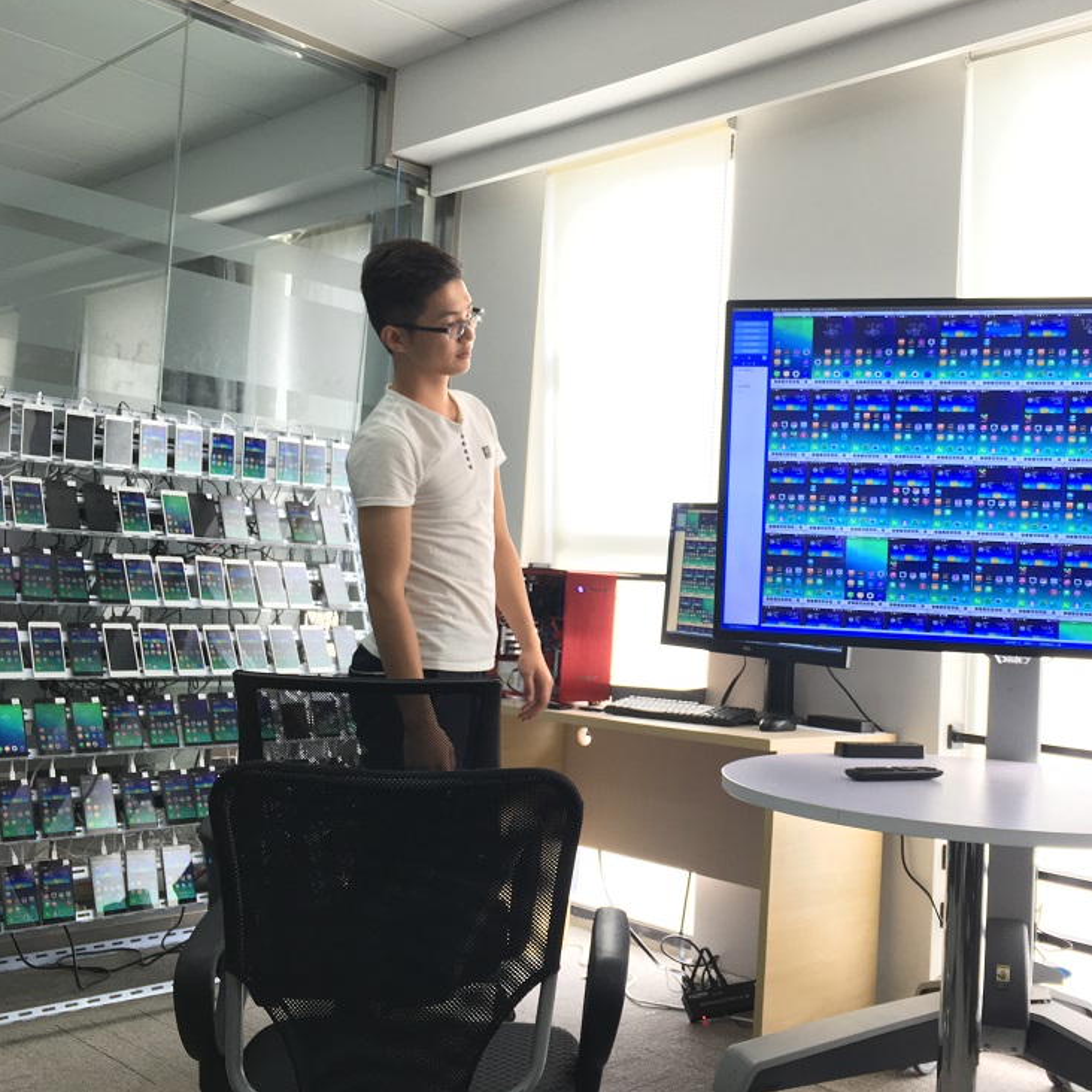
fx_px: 1249
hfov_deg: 46.3
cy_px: 543
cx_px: 744
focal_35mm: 35
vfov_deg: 47.2
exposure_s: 1/33
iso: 40
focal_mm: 4.15
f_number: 2.2
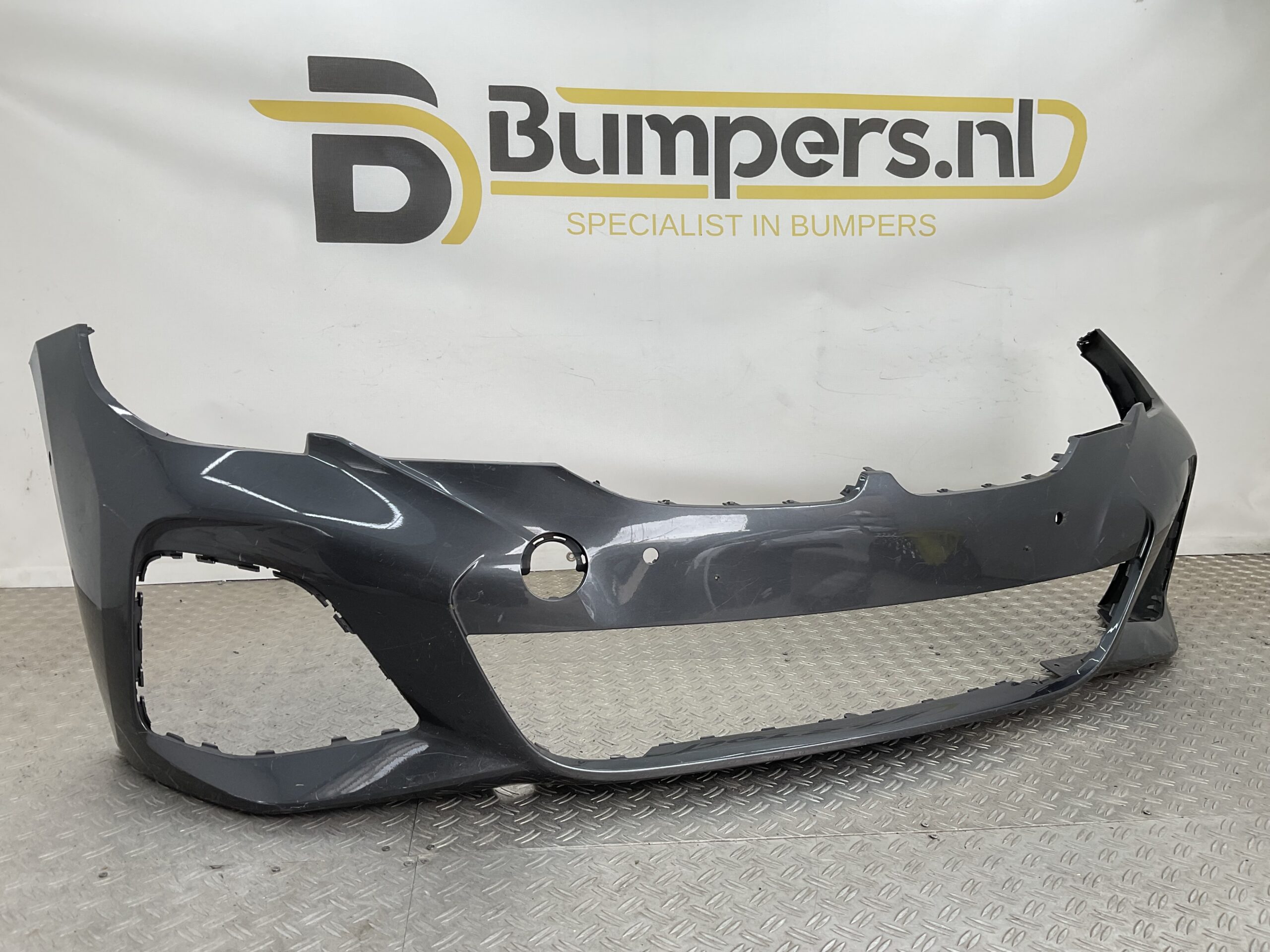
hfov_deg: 61.7
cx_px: 635
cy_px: 476
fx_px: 1064
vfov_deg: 48.2
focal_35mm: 29
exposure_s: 1/141
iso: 16
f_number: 1.8
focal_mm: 3
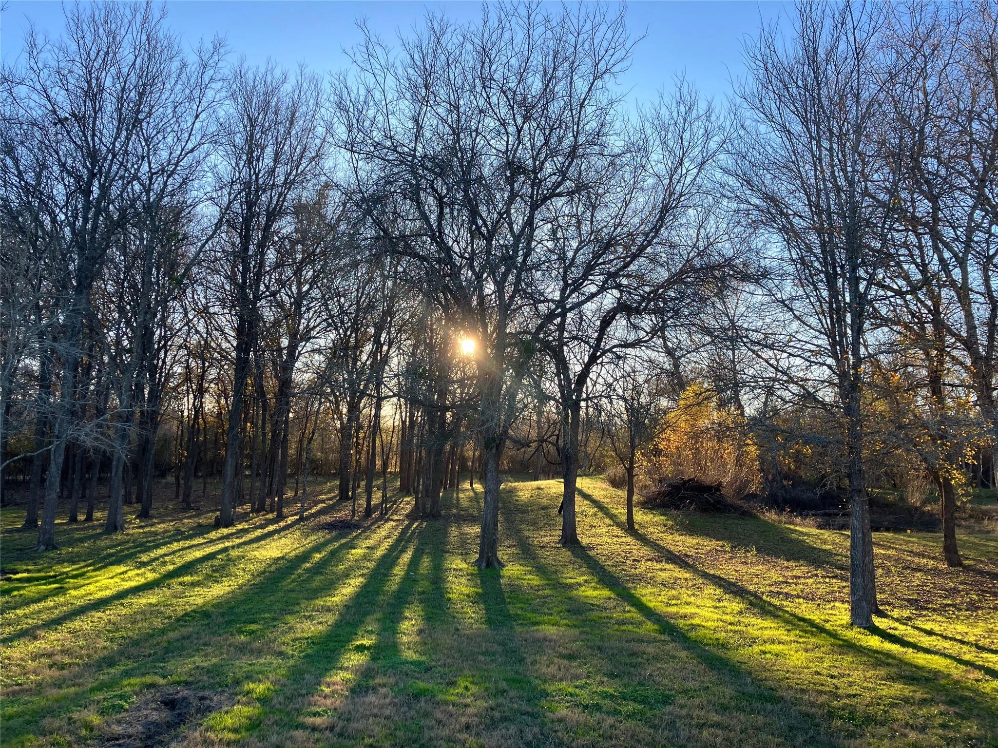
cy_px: 374
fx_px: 807
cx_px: 499
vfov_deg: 49.7
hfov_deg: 63.5
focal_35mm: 28
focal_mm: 3.99
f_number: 1.8
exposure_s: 1/398
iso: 32
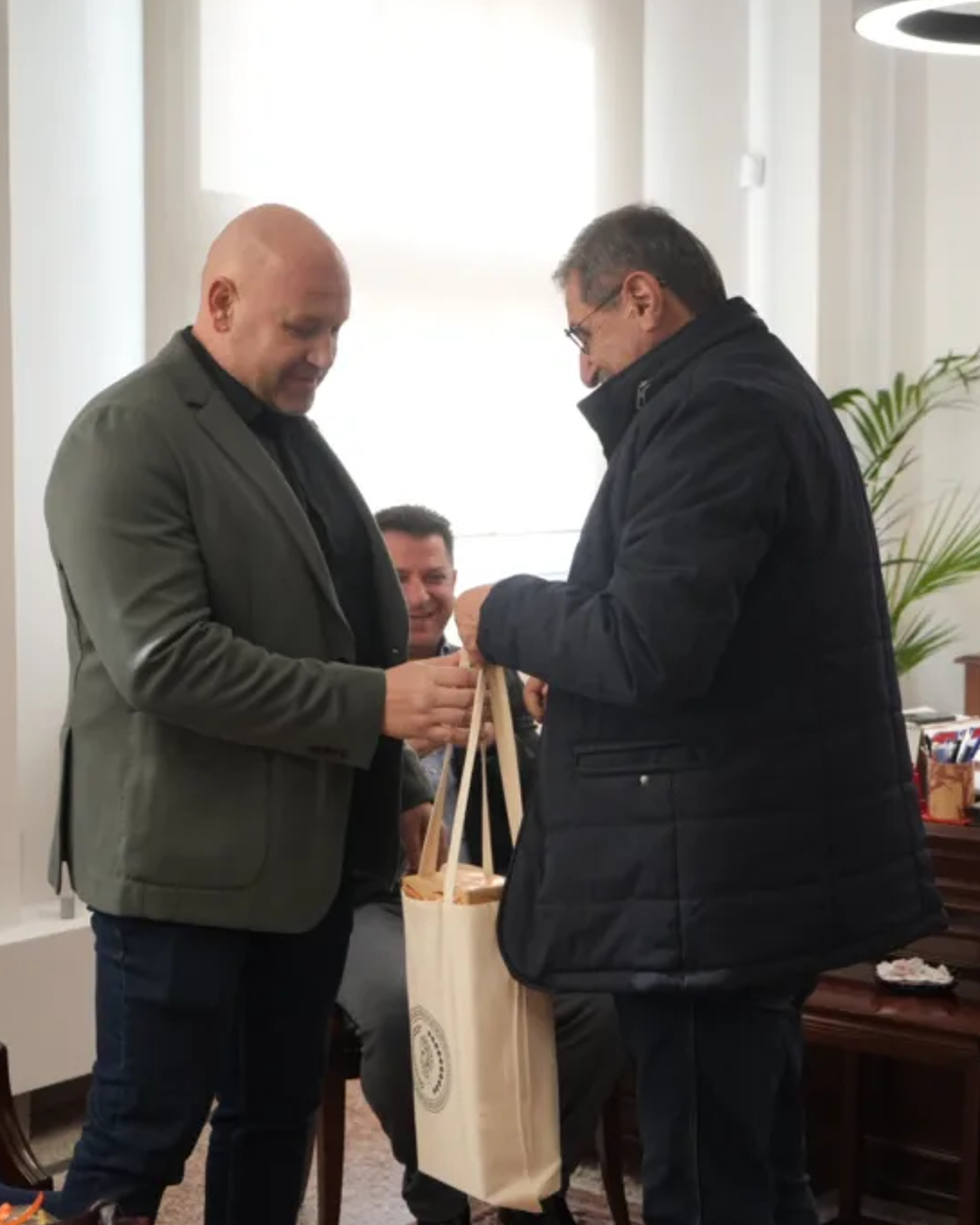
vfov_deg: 32.5
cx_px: 587
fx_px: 2103
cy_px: 611
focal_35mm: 58
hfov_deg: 26.2
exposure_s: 1/250
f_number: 4
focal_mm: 41
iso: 2500
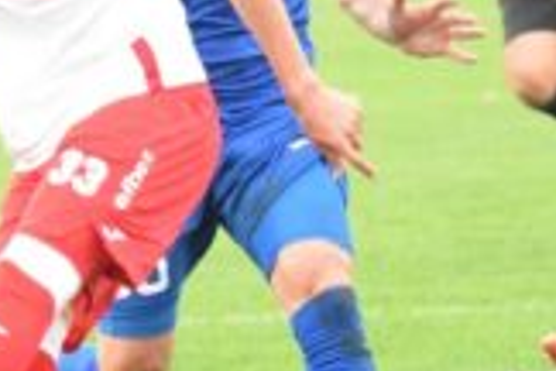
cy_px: 58
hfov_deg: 2.3
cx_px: 48
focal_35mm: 902
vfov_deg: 1.5
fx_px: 13929
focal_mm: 155
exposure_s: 1/1000
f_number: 5
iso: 6400
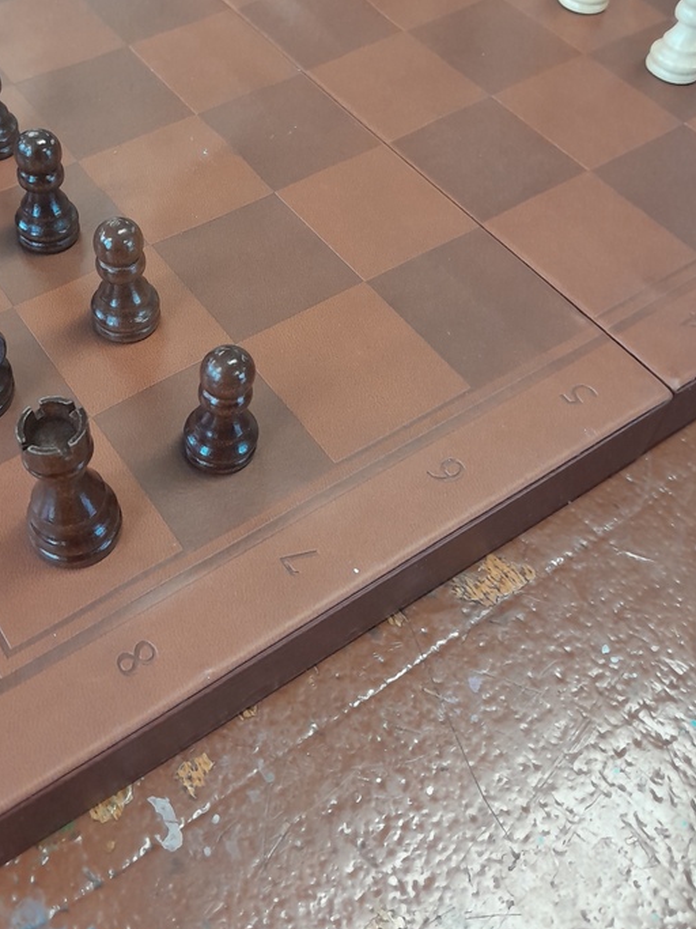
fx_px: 1046
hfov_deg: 36.1
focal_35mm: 39
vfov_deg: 47.2
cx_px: 188
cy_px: 318
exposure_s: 1/60
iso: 320
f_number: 1.8
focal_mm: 3.98
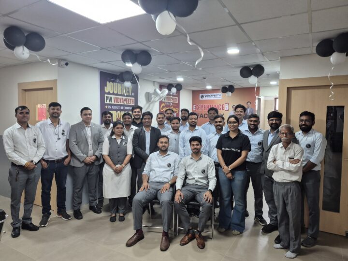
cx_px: 174
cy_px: 130
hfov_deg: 73.9
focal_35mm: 23
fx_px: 231
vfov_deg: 58.9
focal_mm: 5.4
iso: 200
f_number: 1.8
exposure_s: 1/100
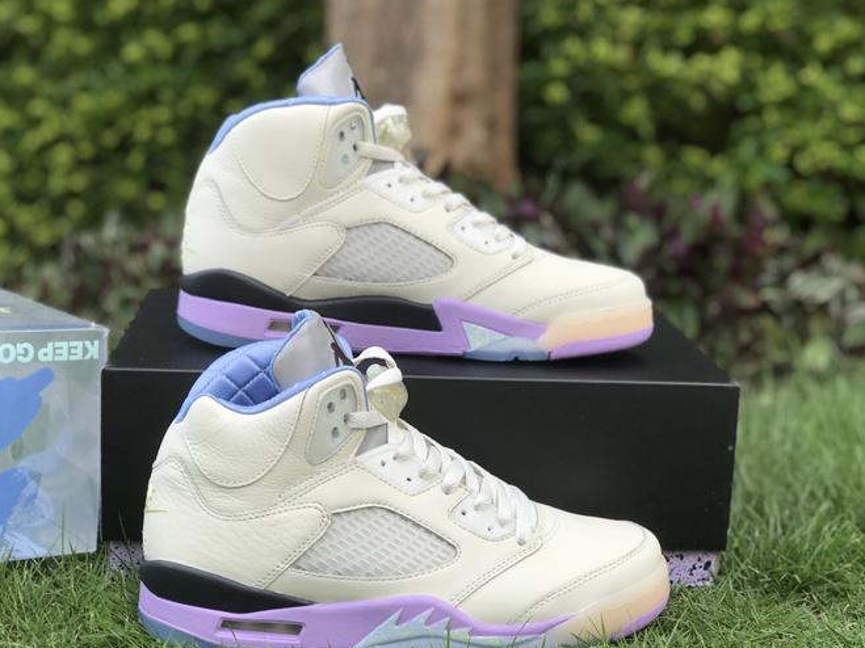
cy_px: 346
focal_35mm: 64
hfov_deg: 30.3
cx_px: 434
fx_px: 1599
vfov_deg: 22.9
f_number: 2.8
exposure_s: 1/259
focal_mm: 6.6
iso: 20
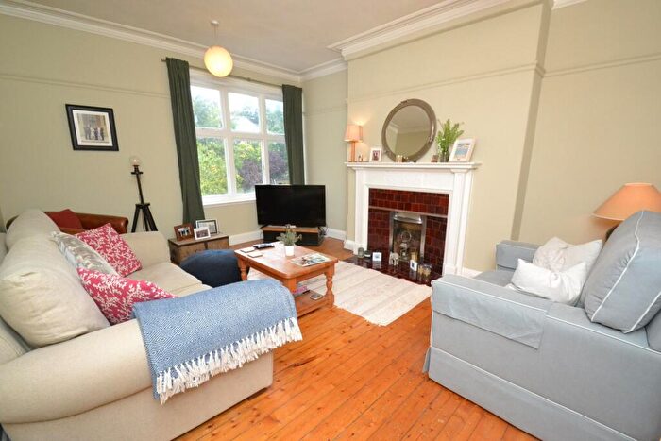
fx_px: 275
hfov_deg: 100.4
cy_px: 220
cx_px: 330
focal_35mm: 15
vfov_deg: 77.4
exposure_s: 1/60
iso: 3200
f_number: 10
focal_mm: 10
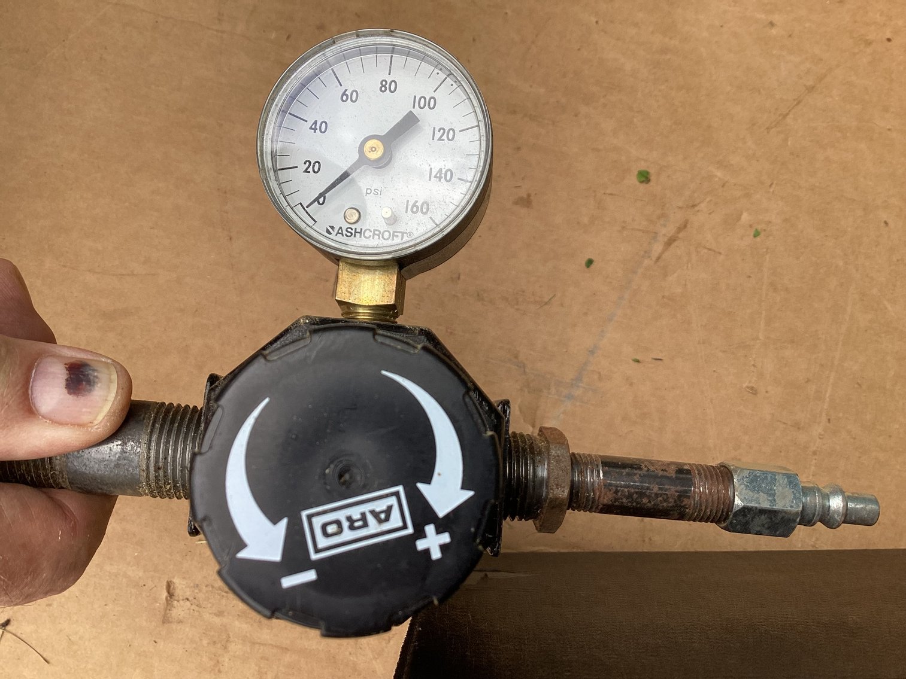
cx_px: 453
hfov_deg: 58.3
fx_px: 811
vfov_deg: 45.4
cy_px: 340
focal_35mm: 31
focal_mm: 3.3
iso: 25
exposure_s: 1/305
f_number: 2.4
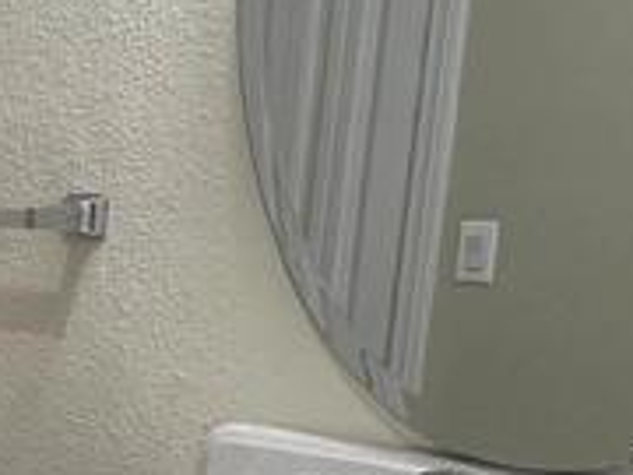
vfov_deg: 19.3
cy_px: 489
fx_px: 1353
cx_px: -411
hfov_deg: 20.8
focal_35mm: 74
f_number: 1.8
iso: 125
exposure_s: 1/120
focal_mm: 1.57
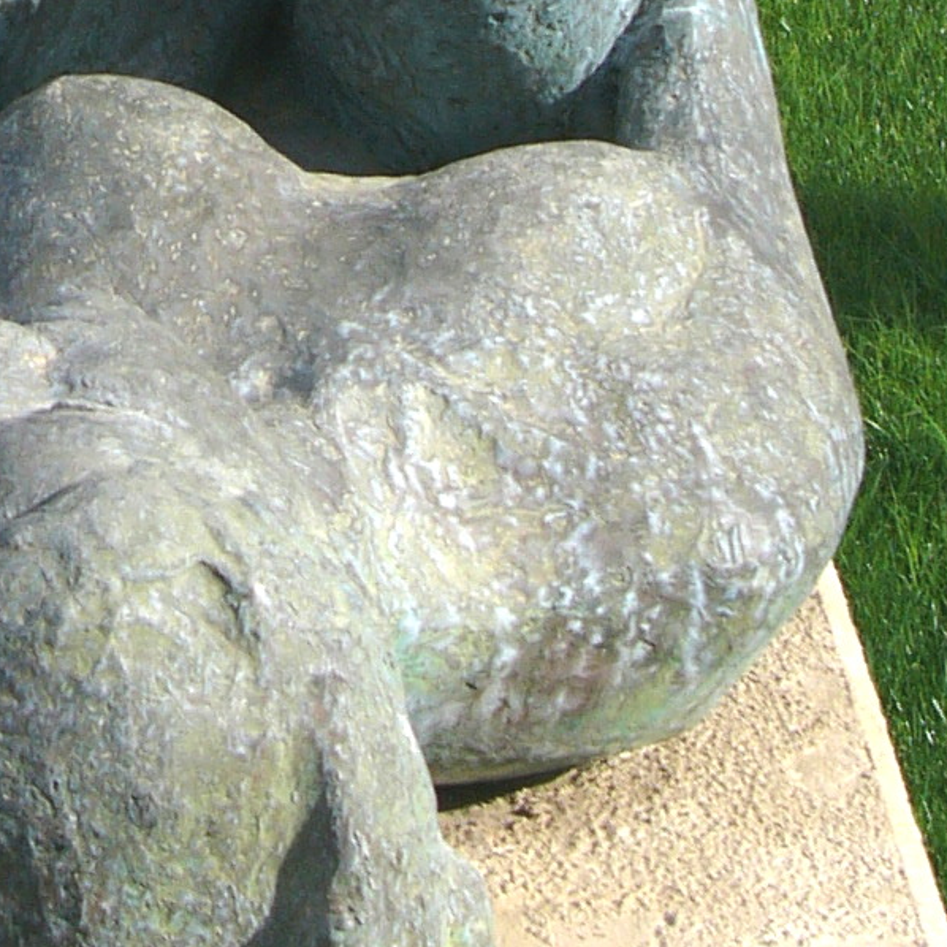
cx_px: -144
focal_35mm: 194
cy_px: -458
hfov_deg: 8.9
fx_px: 6005
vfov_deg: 8.8
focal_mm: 9.4
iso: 50
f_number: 4
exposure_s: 1/200
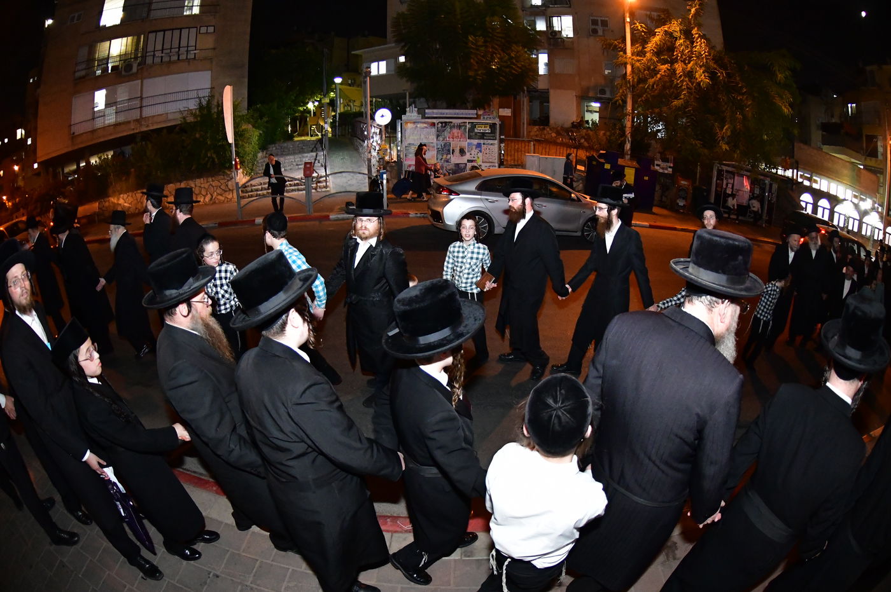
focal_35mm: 15
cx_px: 446
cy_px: 296
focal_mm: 10.5
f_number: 5.6
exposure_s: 1/100
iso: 6400
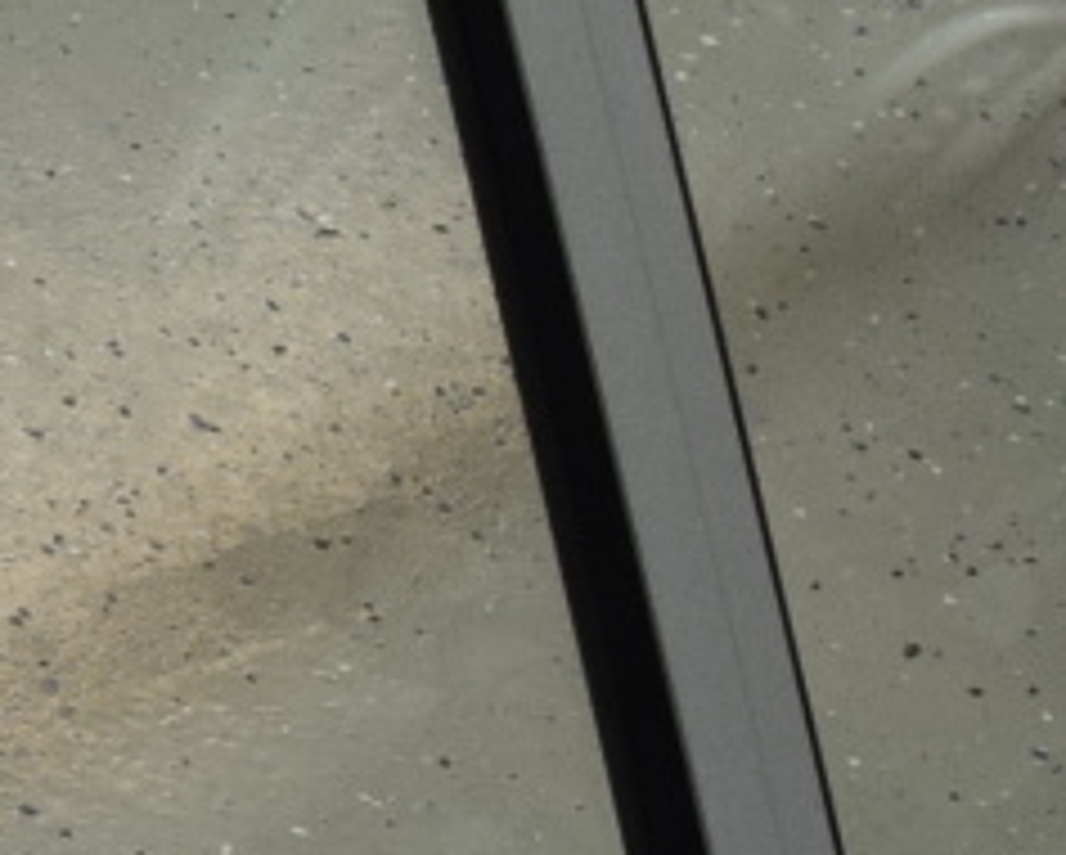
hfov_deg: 10.2
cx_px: -1250
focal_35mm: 171
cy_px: 1771
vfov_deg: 8.5
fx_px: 5399
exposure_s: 1/125
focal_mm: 18
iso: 800
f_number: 5
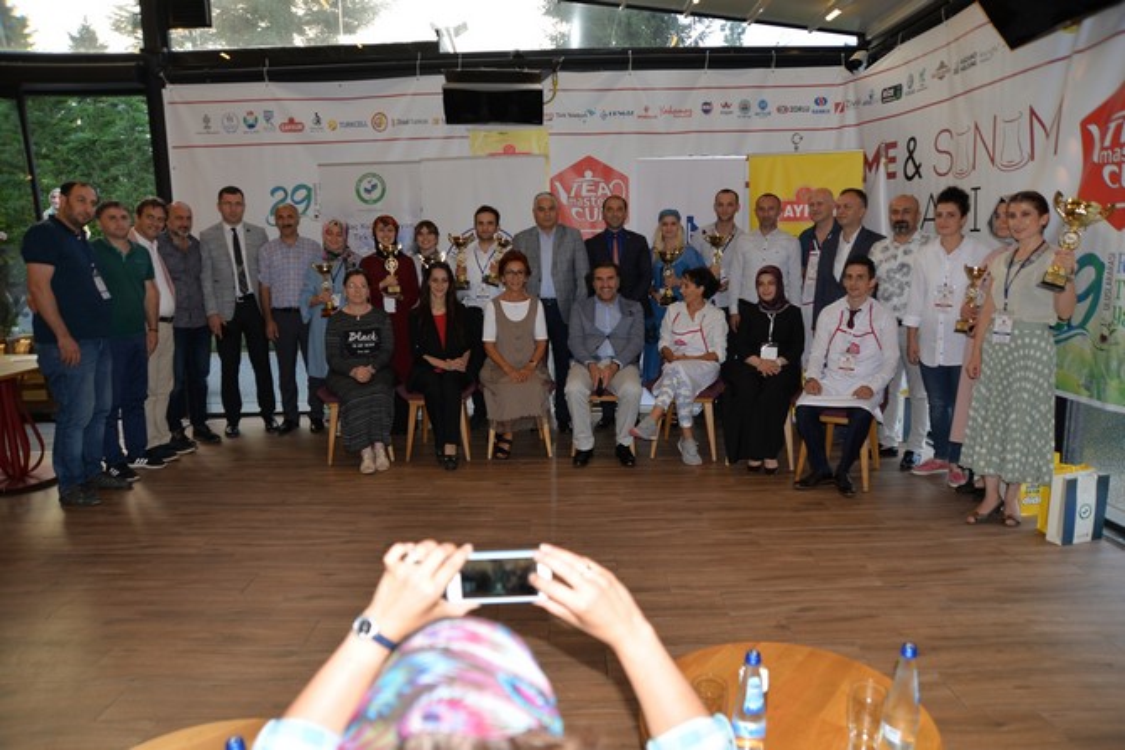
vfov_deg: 53.2
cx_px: 562
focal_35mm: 24
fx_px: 750
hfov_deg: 73.7
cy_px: 375
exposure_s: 1/60
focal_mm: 24
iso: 200
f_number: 3.5
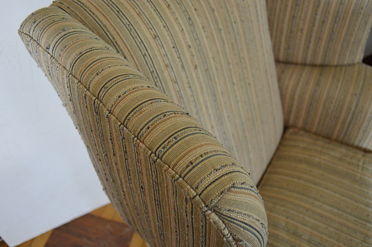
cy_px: 124
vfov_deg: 39.9
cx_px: 186
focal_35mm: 33
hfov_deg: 57.3
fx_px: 341
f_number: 3.5
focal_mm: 22
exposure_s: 1/60
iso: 1400
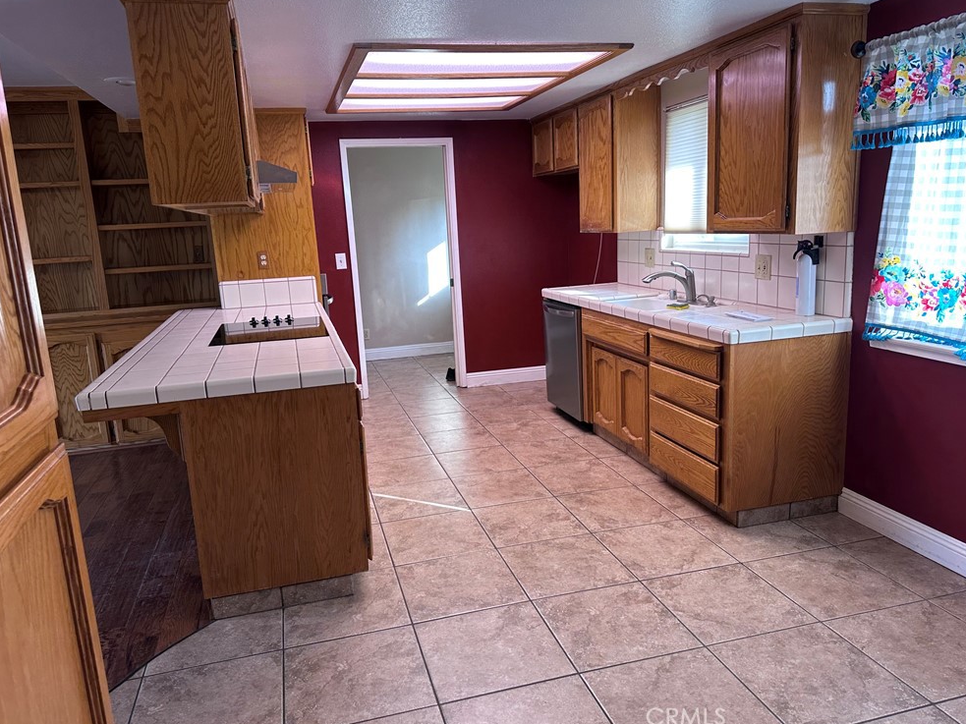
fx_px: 698
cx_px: 470
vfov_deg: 54.9
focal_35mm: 25
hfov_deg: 69.4
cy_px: 354
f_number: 1.78
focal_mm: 6.86
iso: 125
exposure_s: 1/90
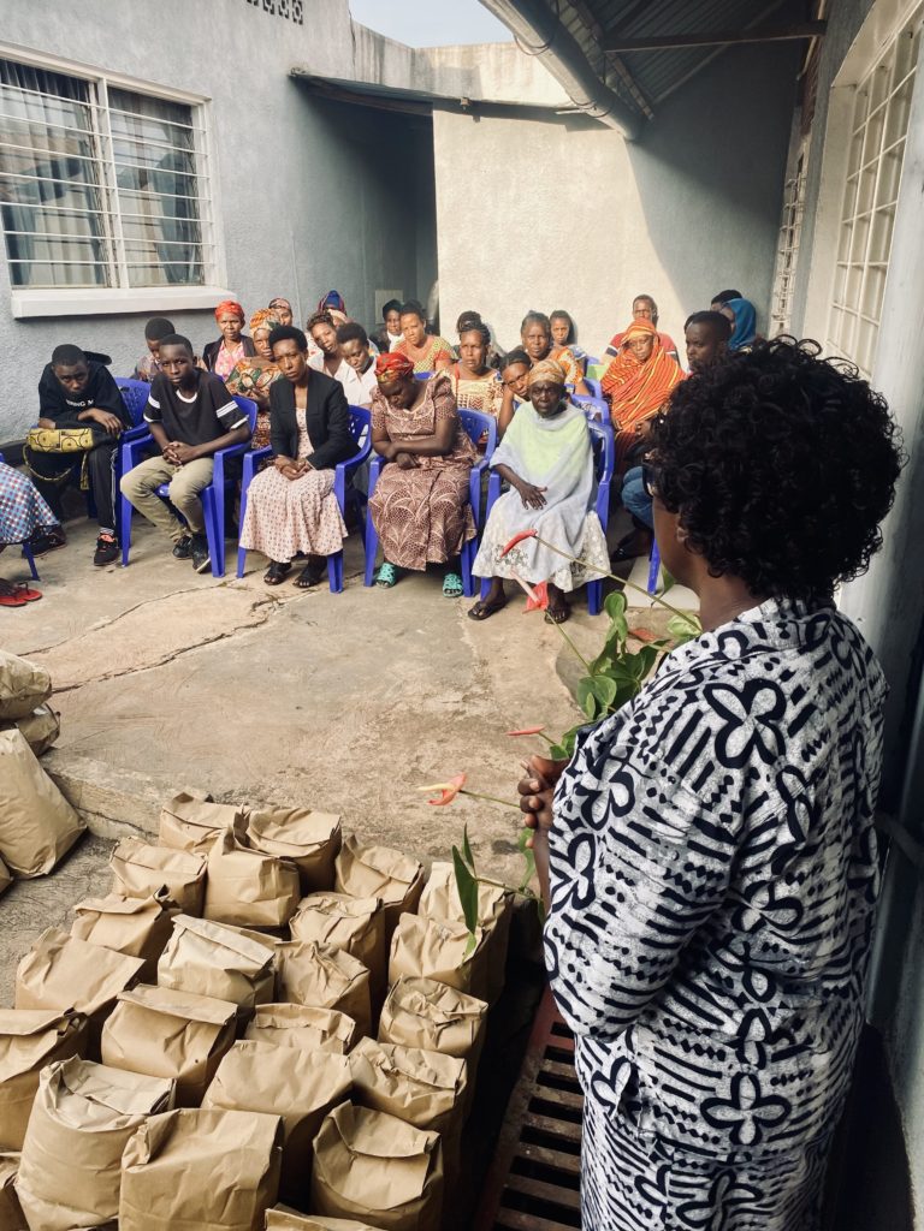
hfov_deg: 53.1
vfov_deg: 67.3
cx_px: 462
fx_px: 925
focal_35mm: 26
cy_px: 616
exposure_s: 1/402
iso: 32
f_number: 1.8
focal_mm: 4.25
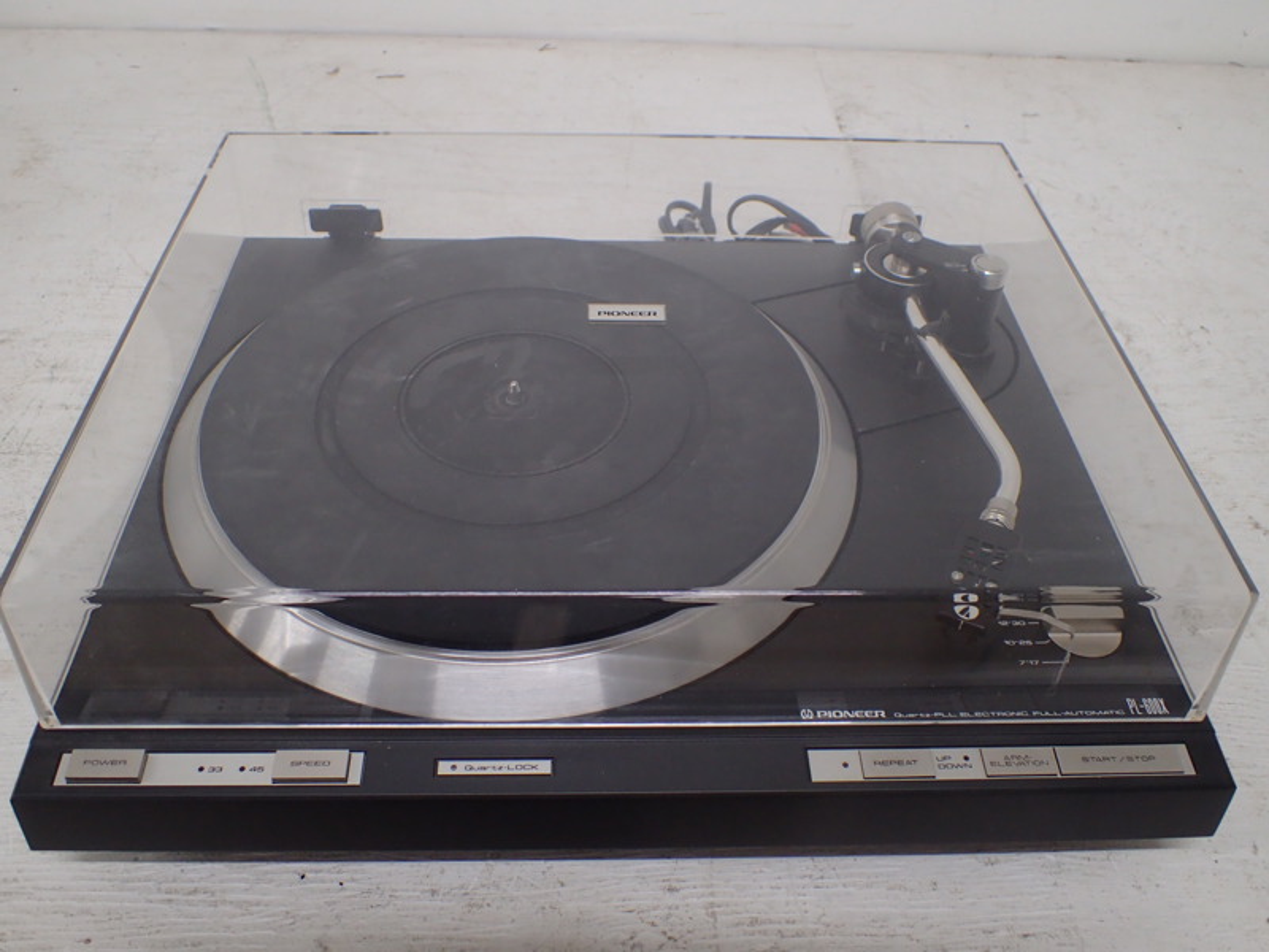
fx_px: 1100
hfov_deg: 60.0
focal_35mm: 30
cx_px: 634
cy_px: 476
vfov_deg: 46.8
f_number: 2.3
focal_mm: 5.5
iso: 320
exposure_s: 1/125
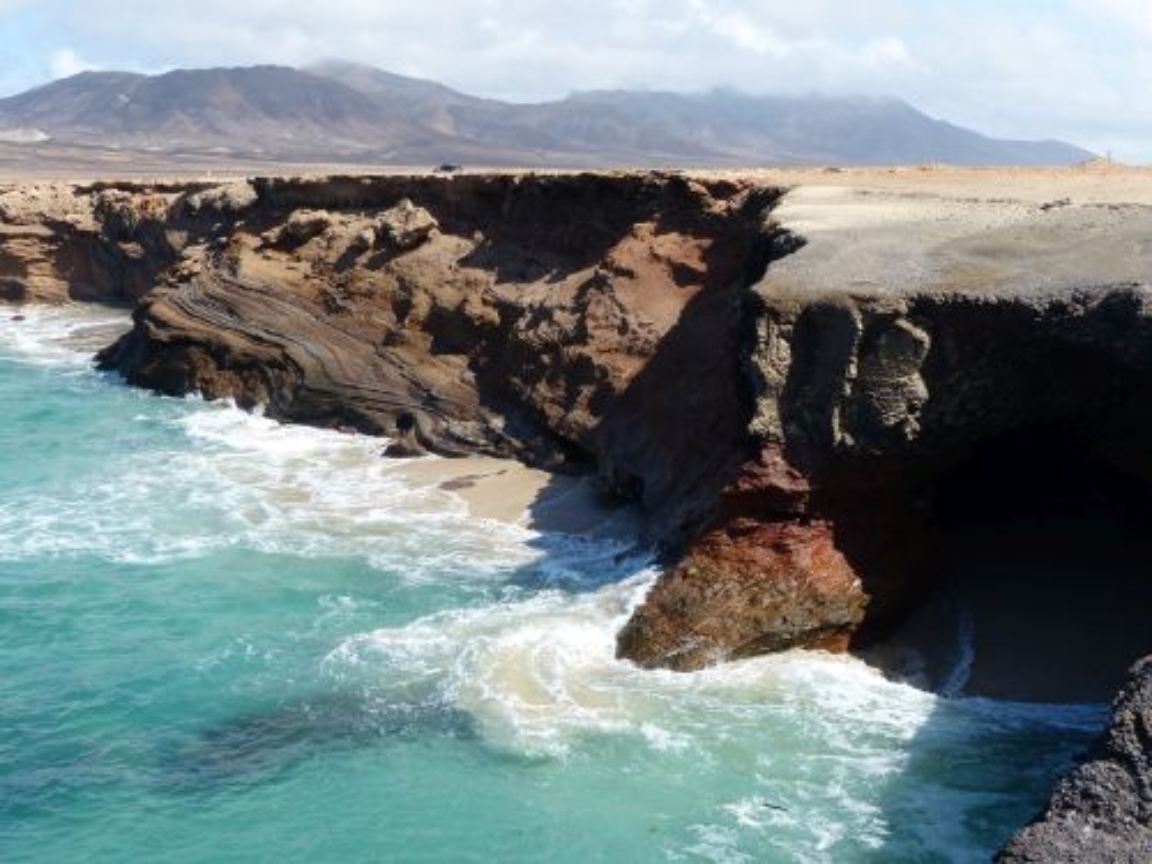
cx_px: 576
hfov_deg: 40.4
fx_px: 1564
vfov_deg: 30.9
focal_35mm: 47
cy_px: 432
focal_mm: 8.4
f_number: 4
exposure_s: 1/800
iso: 100
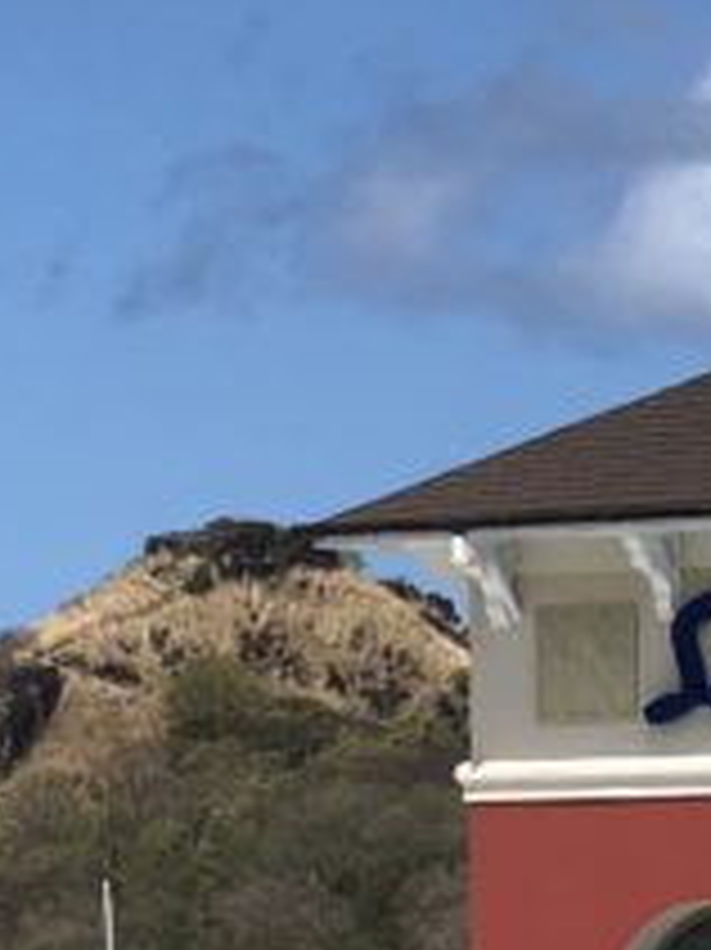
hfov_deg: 5.2
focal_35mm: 288
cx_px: 306
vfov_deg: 6.7
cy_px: 1637
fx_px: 7895
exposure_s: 1/1333
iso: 20
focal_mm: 6.6
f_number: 2.8
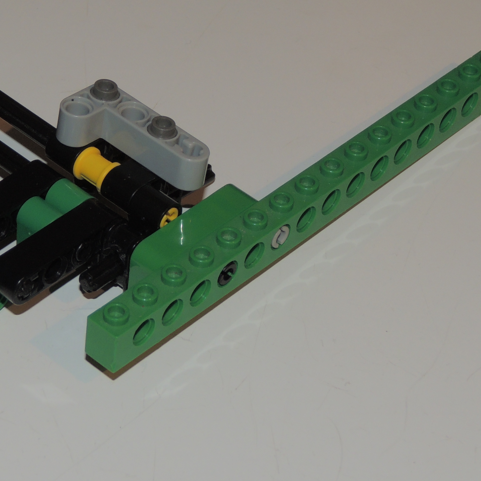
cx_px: 140
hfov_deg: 13.1
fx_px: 2091
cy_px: 147
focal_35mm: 133
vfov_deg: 13.1
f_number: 3.7
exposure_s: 1/50
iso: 140
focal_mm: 10.7
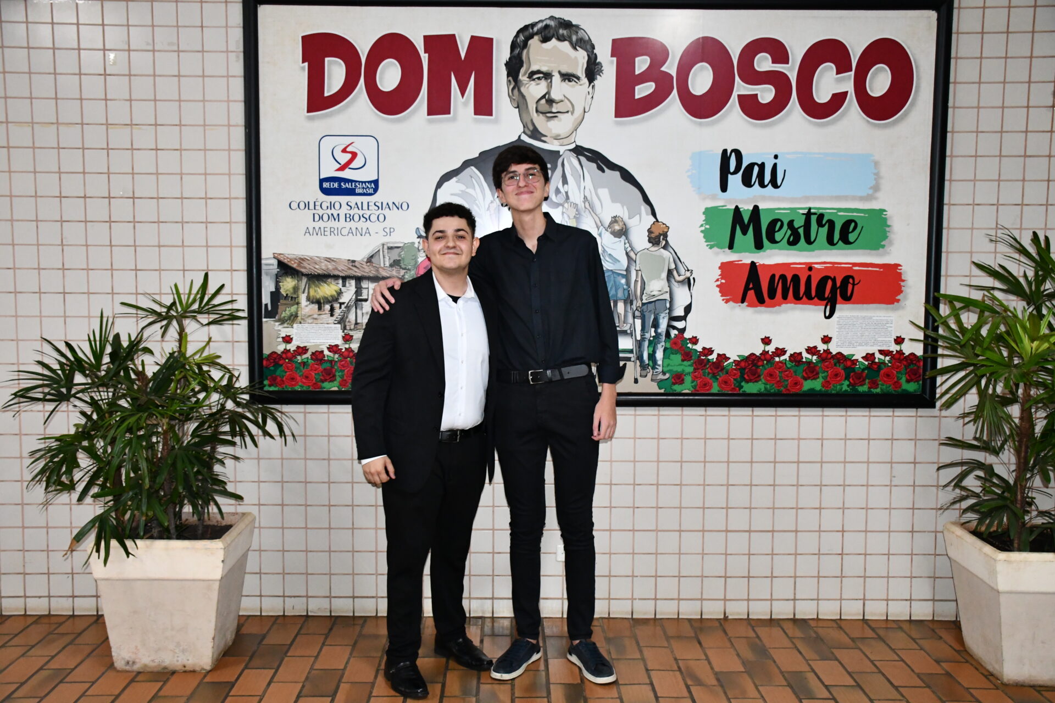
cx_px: 528
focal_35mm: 36
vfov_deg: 36.9
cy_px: 352
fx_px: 1055
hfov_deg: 53.1
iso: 3600
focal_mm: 24
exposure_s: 1/60
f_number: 3.8
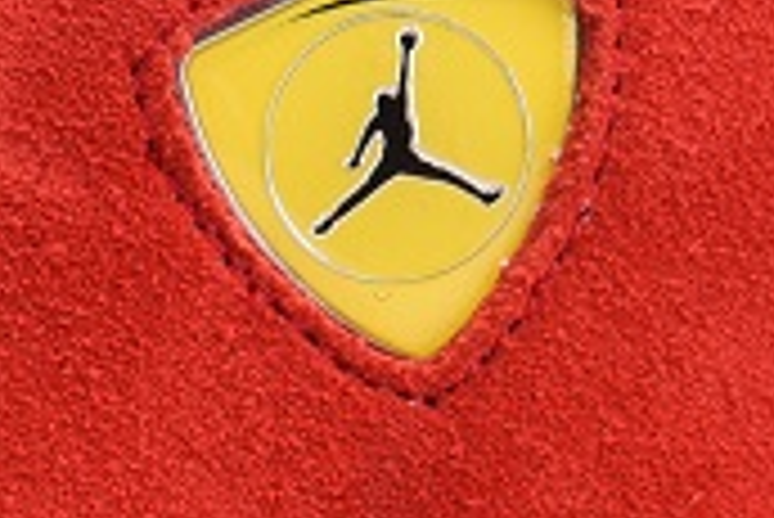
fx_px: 18010
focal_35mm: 837
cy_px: 214
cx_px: -922
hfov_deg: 2.4
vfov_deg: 1.6
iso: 100
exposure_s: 1/125
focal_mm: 120
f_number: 11
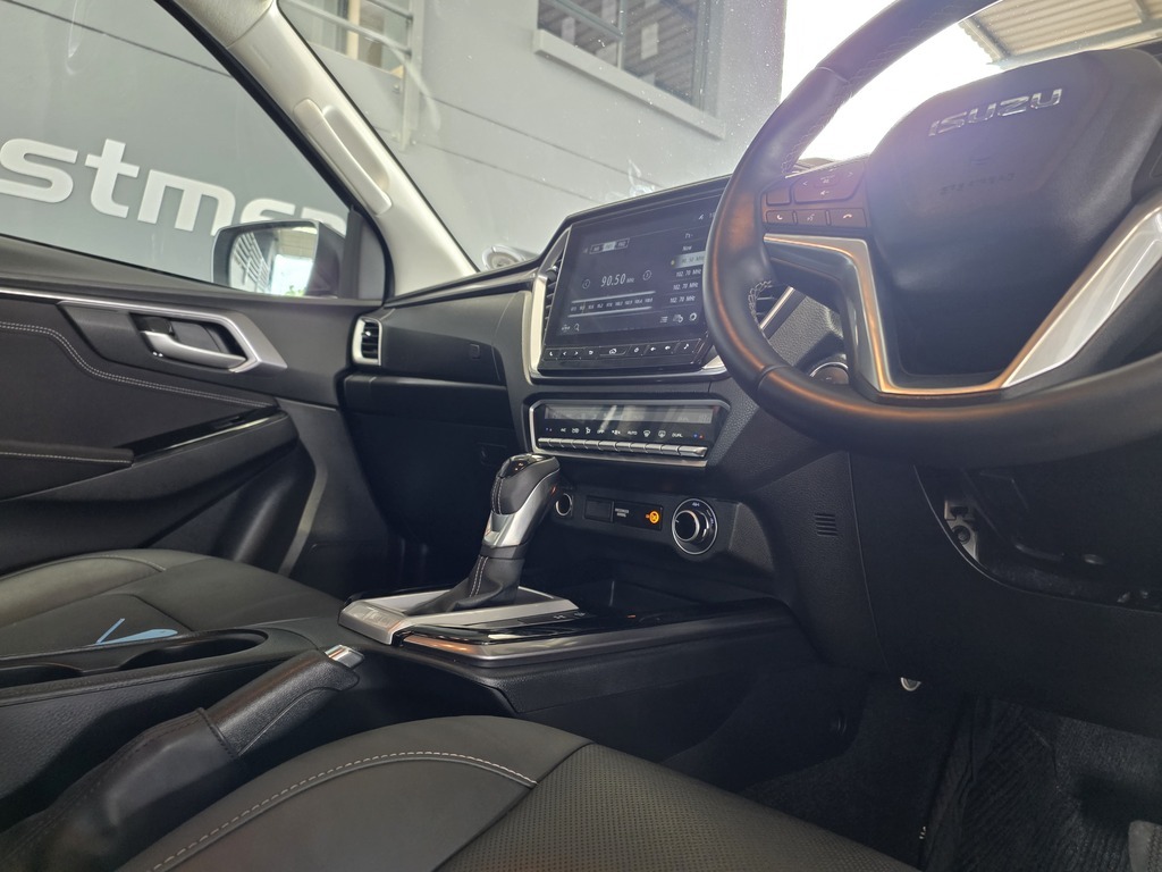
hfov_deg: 73.9
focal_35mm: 23
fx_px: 772
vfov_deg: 58.9
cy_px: 436
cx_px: 581
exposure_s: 1/100
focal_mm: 6.25
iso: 500
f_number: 1.7
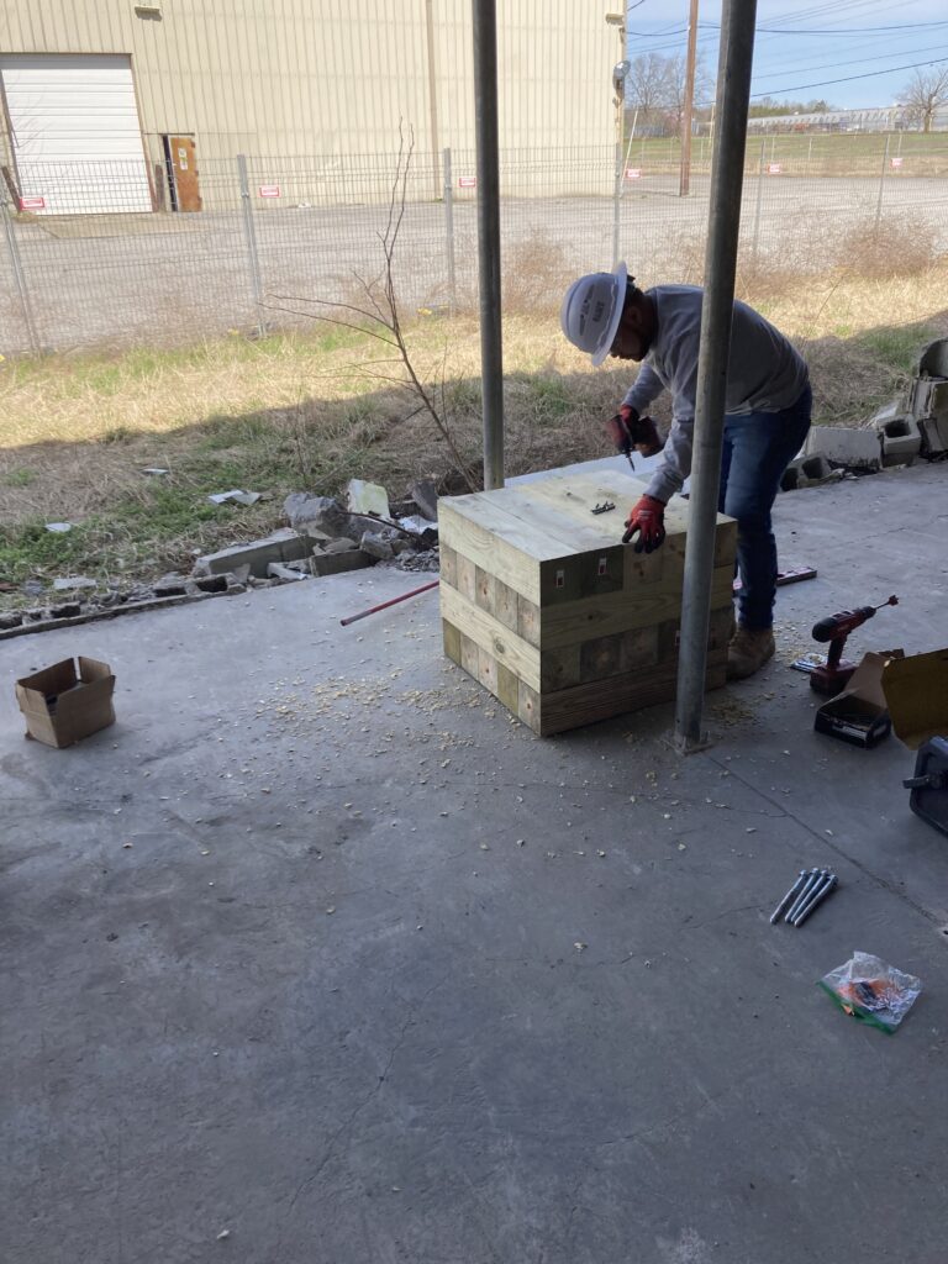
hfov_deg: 49.7
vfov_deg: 63.4
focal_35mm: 28
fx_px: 1022
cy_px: 632
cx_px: 474
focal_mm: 3.99
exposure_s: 1/823
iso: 20
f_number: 1.8
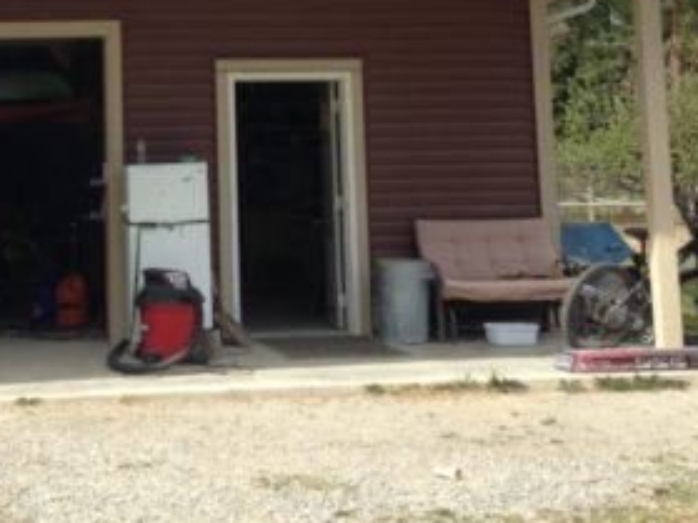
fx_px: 1431
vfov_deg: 20.3
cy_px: 45
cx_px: 120
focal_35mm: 71
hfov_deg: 26.8
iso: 50
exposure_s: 1/786
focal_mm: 4.12
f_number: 2.4
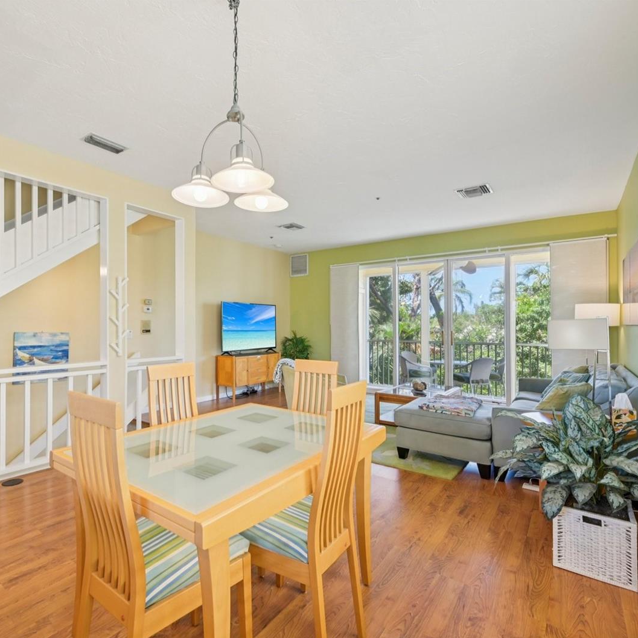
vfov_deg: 80.7
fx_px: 375
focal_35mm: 18
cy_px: 318
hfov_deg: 80.1
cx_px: 269
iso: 400
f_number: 8
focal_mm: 14
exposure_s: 1/30
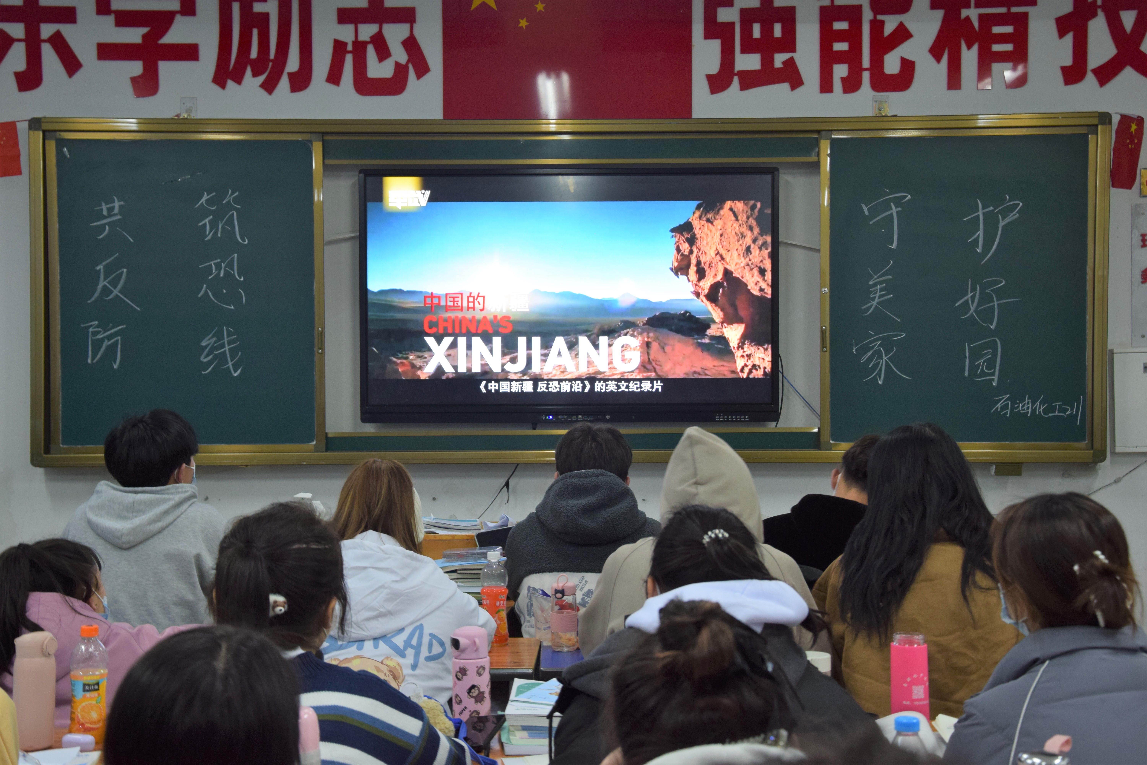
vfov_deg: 23.8
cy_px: 382
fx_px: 1816
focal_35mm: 57
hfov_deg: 35.1
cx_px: 574
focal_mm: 38
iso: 500
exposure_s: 1/15
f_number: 6.3
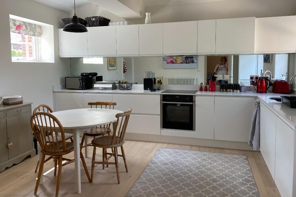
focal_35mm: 28
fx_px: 230
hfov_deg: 65.5
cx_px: 150
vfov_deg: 46.3
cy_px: 86
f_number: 1.8
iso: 50
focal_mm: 4.25
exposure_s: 1/121
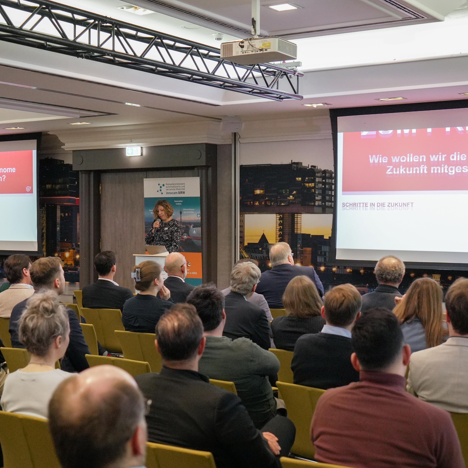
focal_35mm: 56
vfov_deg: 30.7
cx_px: 237
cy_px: 235
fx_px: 851
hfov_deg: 30.7
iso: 2500
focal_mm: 29
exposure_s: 1/220
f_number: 2.8
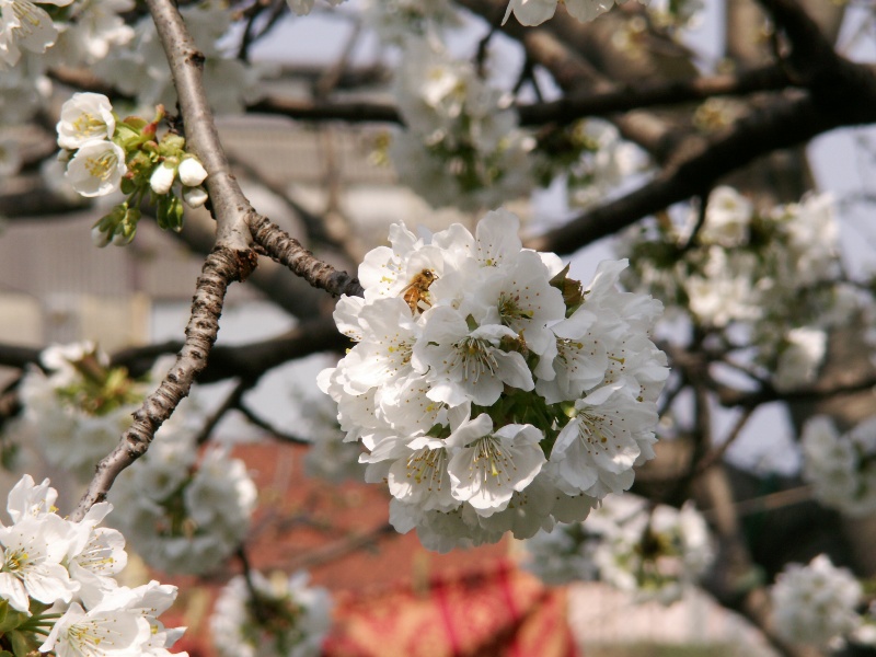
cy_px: 328
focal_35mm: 182
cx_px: 438
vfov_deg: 8.2
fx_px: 4606
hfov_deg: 10.9
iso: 50
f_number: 5
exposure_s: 1/400
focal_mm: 29.77
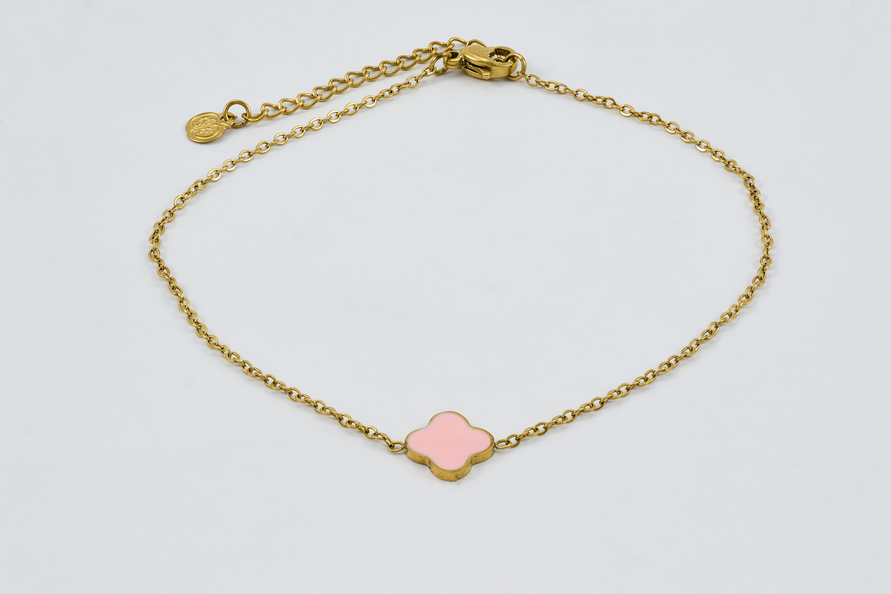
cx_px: 446
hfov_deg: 13.1
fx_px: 3885
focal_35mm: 157
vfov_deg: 8.7
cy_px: 297
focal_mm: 105
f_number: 8
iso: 250
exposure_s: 1/100
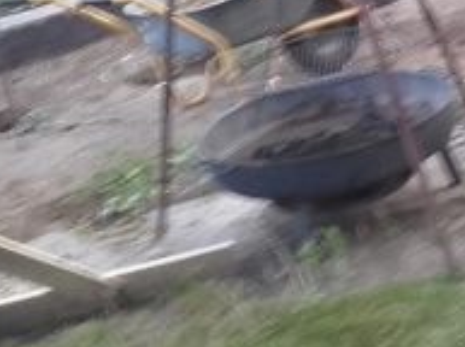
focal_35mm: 103
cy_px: 43
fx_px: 1381
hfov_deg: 17.5
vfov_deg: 14.2
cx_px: 667
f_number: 2.2
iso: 170
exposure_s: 1/11
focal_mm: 3.31
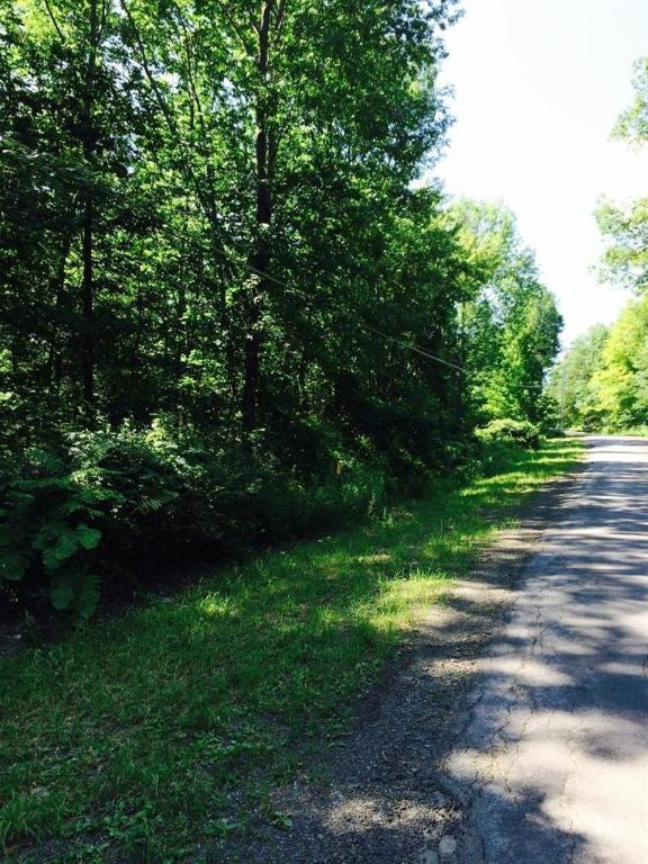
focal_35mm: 29
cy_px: 432
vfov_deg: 61.7
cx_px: 324
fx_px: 724
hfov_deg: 48.2
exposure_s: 1/297
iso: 32
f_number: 2.2
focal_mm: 4.15
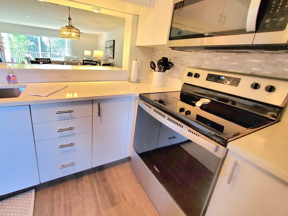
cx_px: 124
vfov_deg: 81.3
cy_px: 92
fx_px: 125
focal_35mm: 15
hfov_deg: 97.5
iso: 160
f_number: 2.2
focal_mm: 1.8
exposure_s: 1/60.2
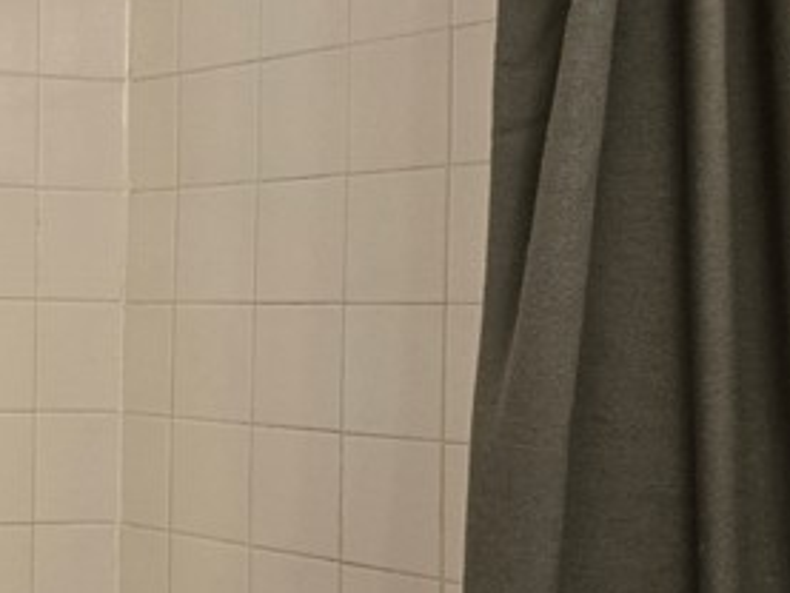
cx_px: -491
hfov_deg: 19.2
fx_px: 1941
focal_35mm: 85
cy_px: 334
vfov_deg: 17.4
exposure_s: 1/120
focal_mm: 5.4
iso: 125
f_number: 1.8
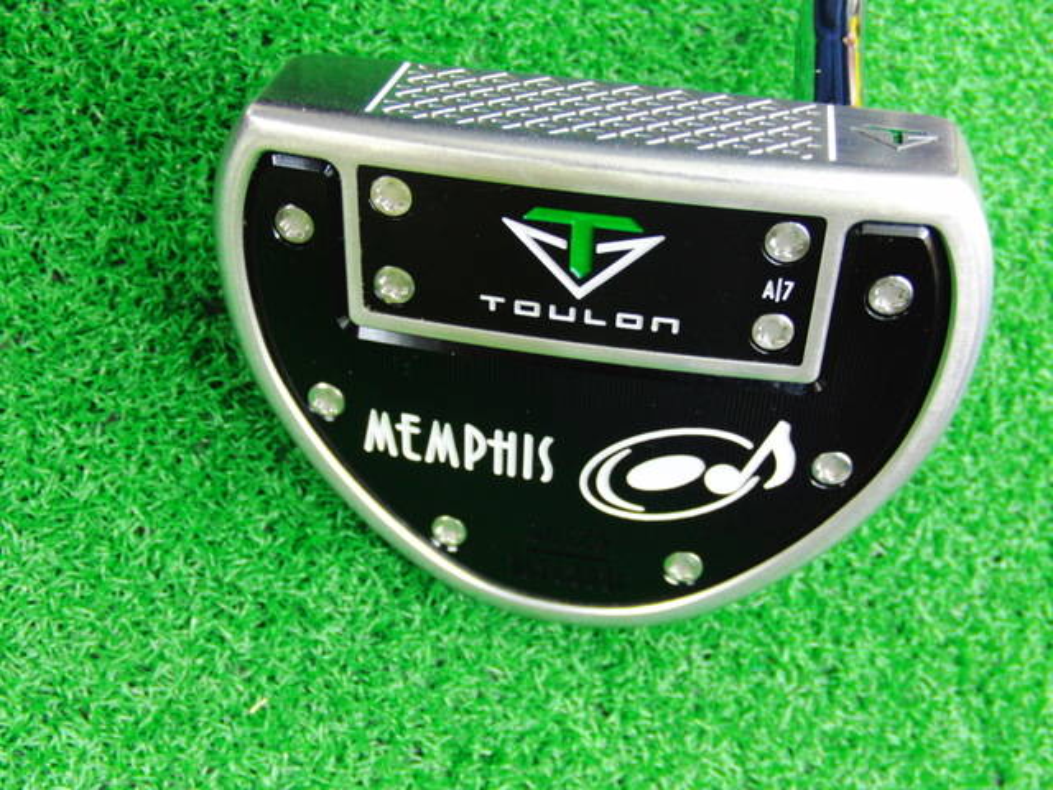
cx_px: 526
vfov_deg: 33.6
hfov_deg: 43.9
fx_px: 1308
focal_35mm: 43
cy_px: 395
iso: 400
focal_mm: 7.54
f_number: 3.7
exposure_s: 1/10
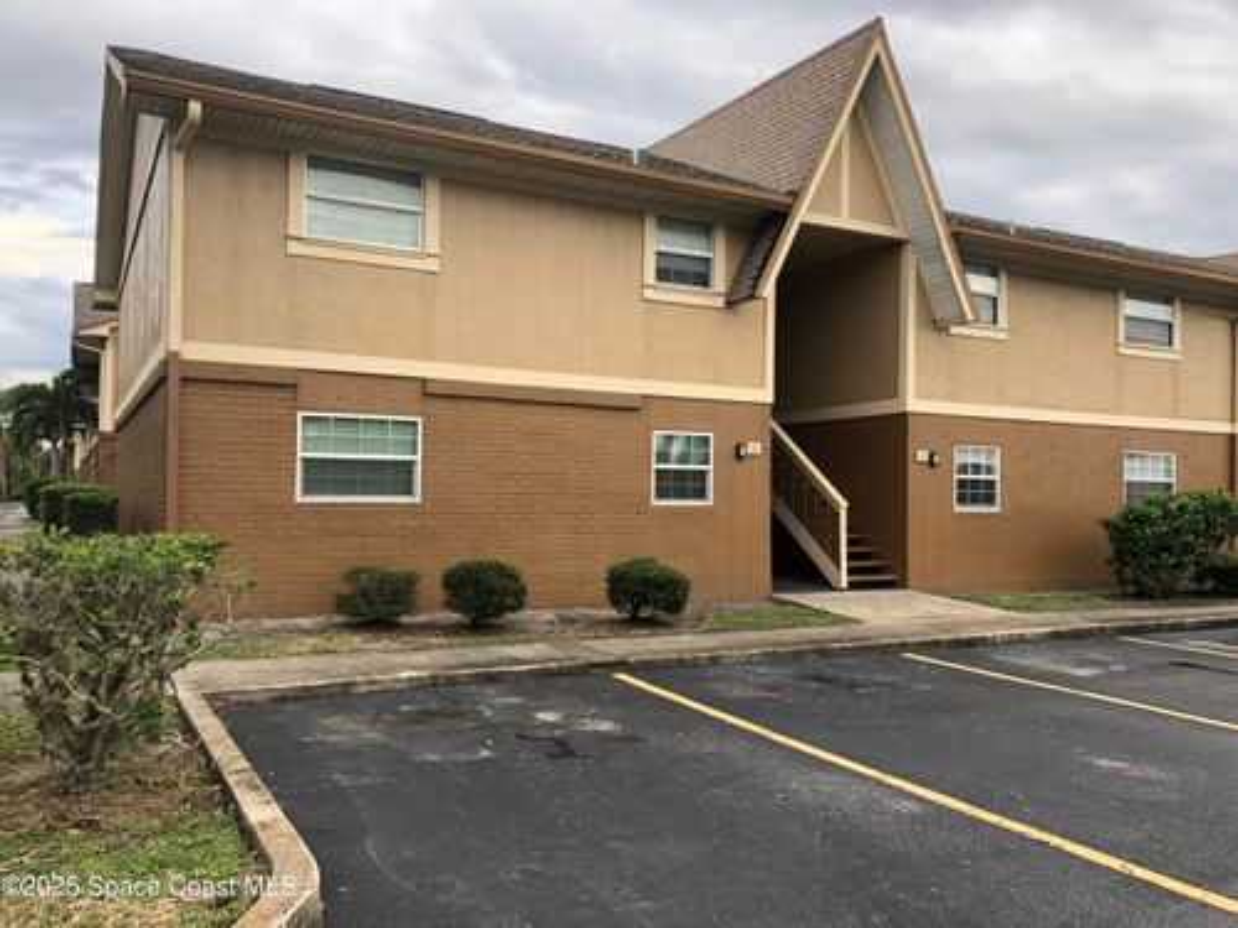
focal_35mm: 28
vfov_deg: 49.7
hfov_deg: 63.4
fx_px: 1001
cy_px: 464
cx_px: 619
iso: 20
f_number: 1.8
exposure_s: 1/167
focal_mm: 4
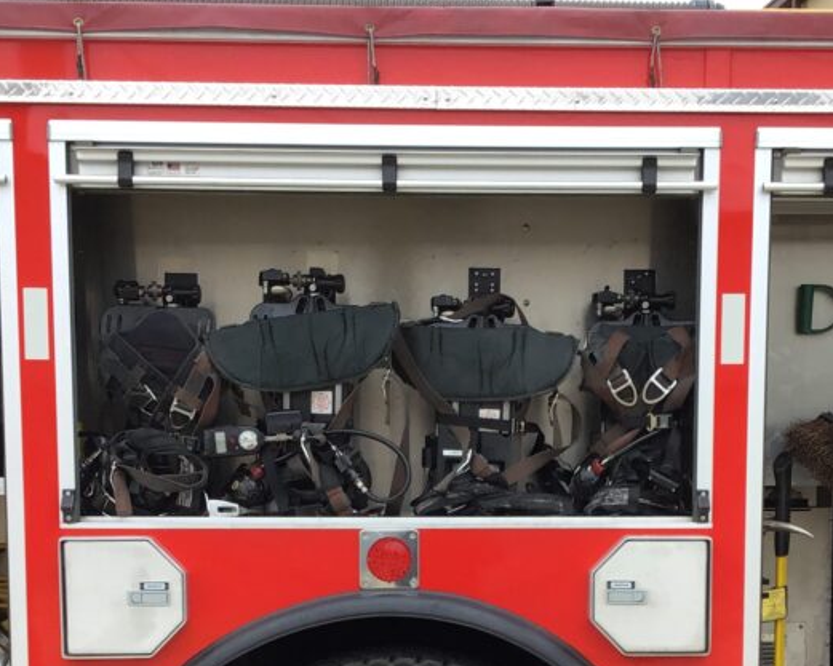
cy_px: 645
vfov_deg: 21.8
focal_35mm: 68
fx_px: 1677
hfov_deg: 27.8
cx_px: 496
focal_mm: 3.3
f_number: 2.4
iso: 32
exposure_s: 1/100
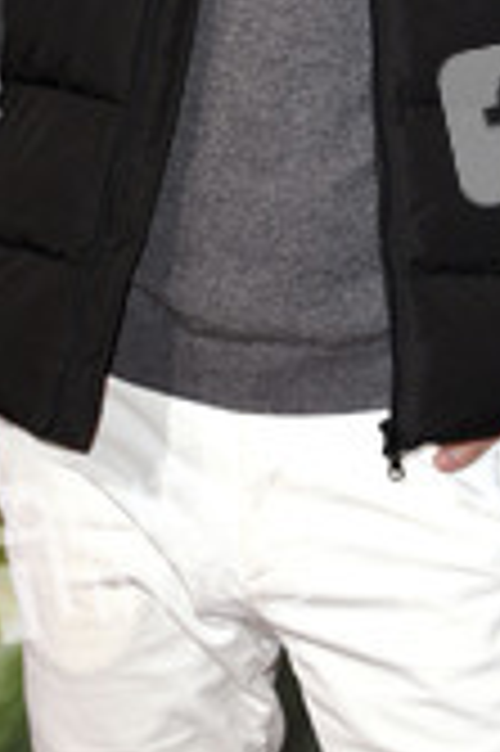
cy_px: -126
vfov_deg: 10.0
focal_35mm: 204
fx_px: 4259
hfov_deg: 6.7
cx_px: 261
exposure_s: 1/125
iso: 1000
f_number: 5.6
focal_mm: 85
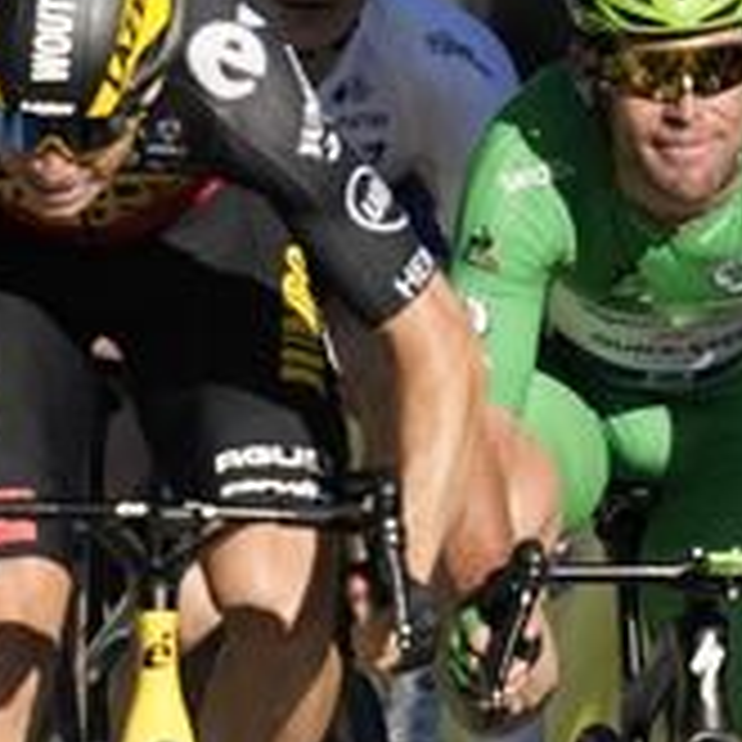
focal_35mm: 1335
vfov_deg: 1.3
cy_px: 659
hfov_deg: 1.3
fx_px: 32375
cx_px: -13
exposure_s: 1/6400
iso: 500
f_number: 3.5
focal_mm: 400
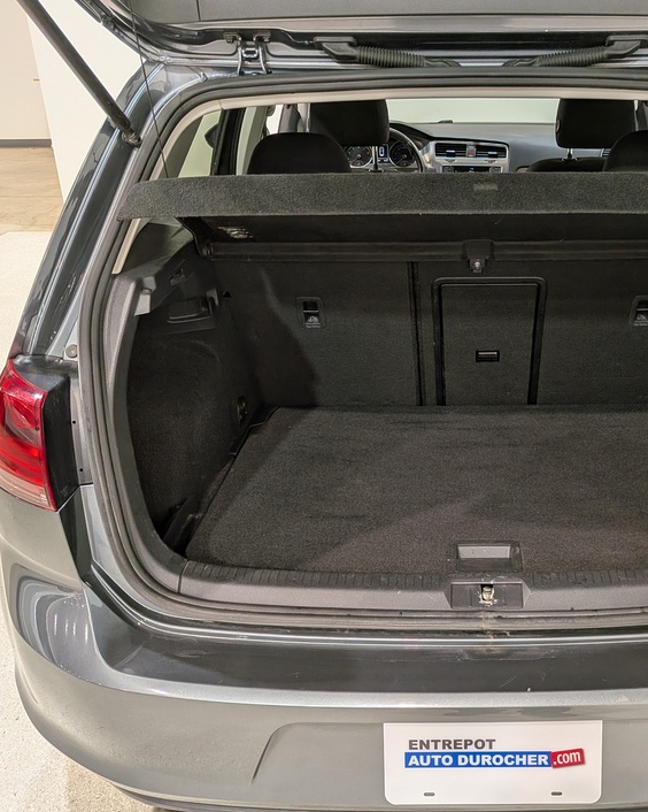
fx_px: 816
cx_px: 484
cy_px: 407
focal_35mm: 34
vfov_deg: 52.9
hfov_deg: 42.1
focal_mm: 4.53
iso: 125
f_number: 1.7
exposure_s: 1/100
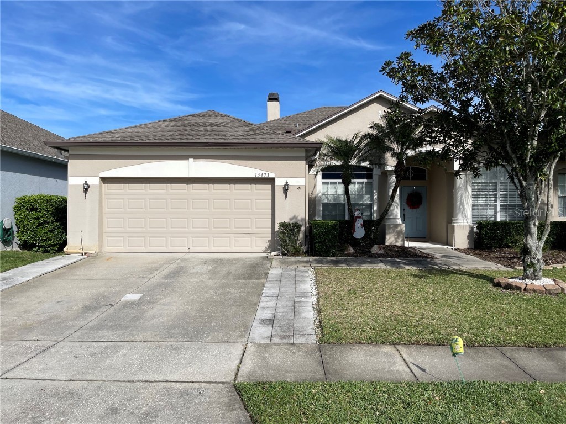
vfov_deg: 54.9
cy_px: 212
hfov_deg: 69.4
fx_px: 409
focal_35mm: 25
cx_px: 283
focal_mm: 5.1
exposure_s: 1/5128
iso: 32
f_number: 1.6
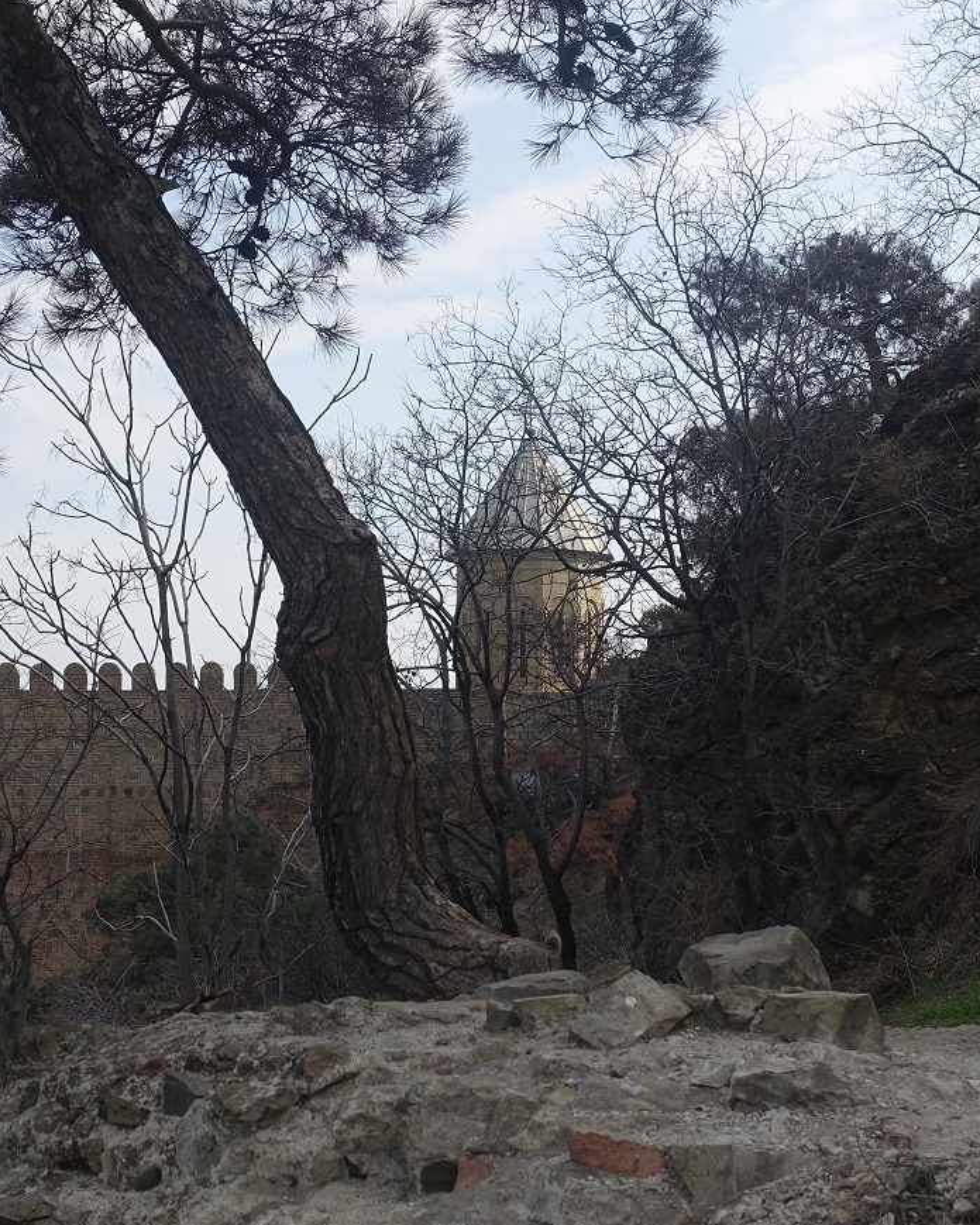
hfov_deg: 23.4
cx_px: 309
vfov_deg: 29.1
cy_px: 615
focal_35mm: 65
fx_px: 2357
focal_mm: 16.17
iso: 125
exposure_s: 1/800
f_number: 4
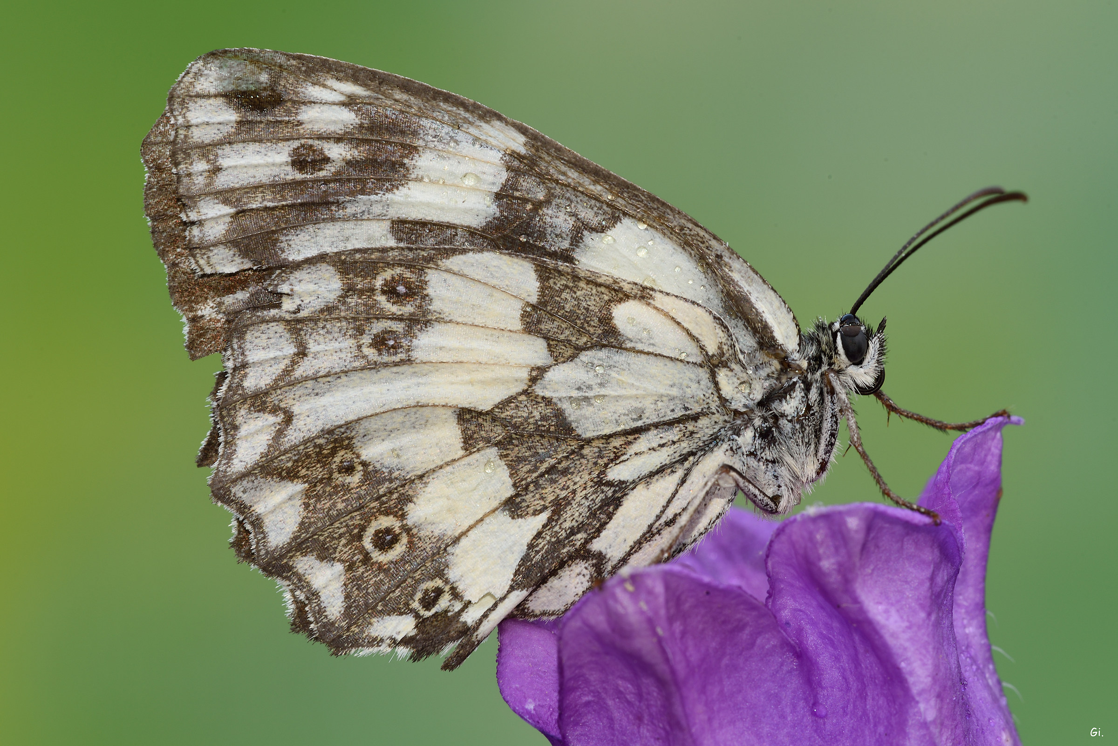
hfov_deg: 11.4
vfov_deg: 7.6
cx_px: 559
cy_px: 373
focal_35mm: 180
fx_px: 5592
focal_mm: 180
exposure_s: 1/2.5
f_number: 18
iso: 100
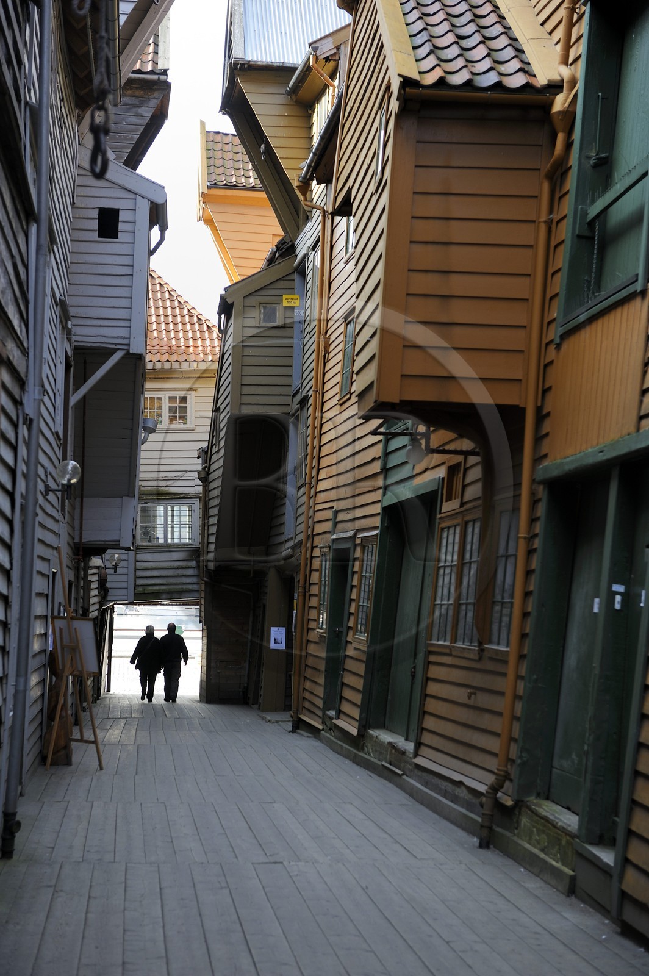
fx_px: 1679
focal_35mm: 62
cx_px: 324
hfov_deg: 21.9
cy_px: 488
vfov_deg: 32.4
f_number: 4.5
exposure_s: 1/160
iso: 200
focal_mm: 62
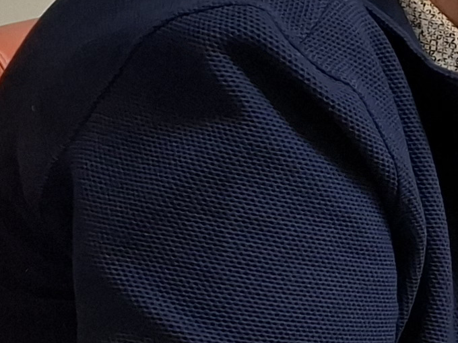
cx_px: 1191
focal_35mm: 138
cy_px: 193
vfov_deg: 10.7
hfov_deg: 11.2
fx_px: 1826
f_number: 1.8
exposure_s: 1/33
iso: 400
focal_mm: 5.54
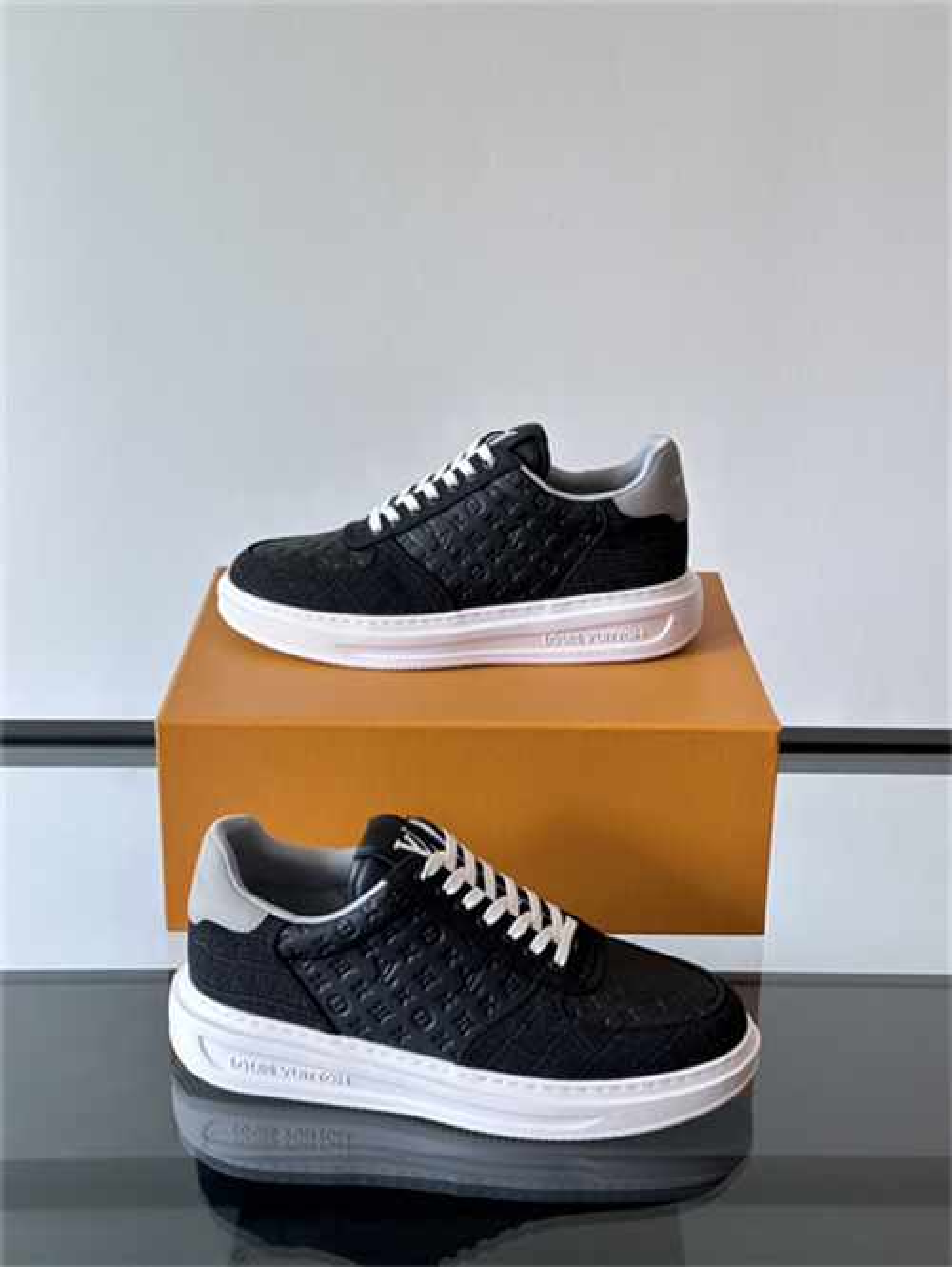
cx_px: 476
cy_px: 634
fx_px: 1757
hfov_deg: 30.3
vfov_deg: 39.6
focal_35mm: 48
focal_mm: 6.86
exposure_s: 1/160
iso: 64
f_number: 1.78
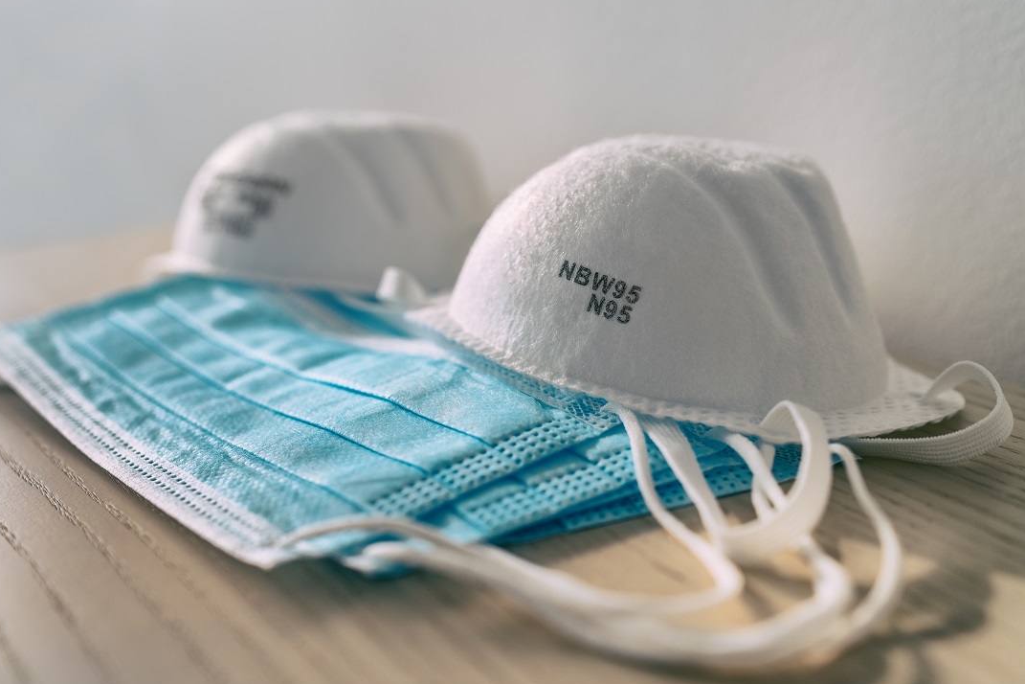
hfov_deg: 49.6
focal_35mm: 39
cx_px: 503
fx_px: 1110
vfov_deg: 34.2
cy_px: 342
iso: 100
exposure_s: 1/250
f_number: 3.2
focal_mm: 35
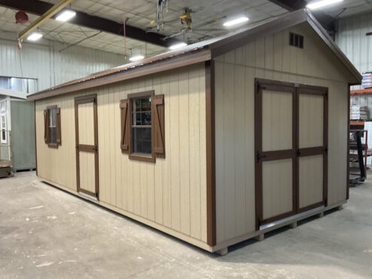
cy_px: 139
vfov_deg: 46.8
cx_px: 186
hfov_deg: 60.0
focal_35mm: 30
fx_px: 322
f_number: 1.8
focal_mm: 3
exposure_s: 1/60
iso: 125
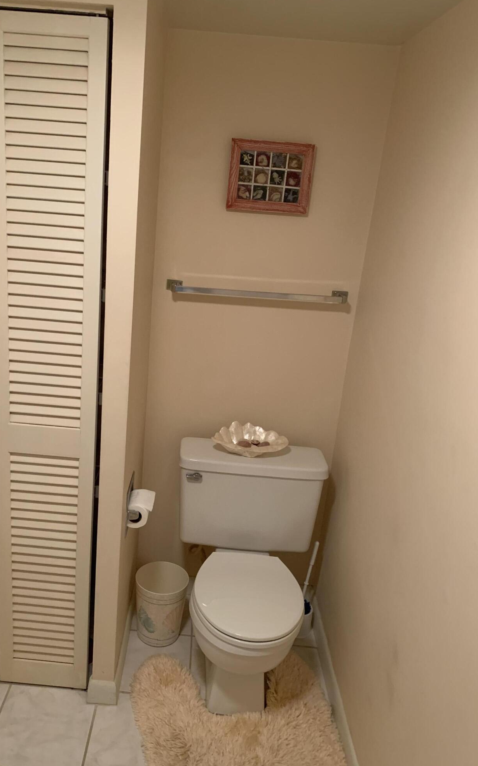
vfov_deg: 66.5
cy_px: 384
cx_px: 187
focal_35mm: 28
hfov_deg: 44.3
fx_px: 584
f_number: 1.8
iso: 320
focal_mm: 4.25
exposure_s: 1/60
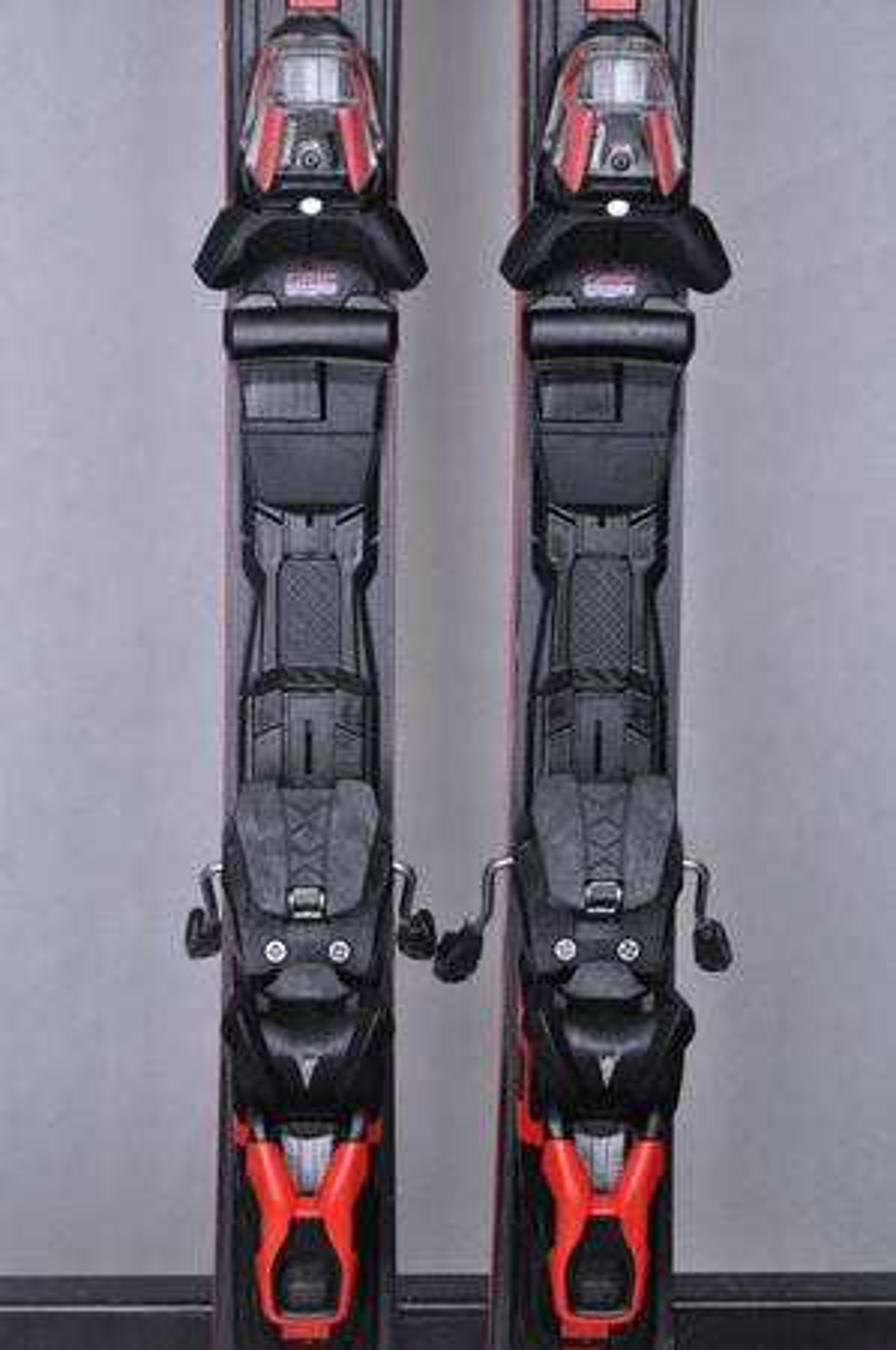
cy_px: 675
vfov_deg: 19.5
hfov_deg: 13.0
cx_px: 448
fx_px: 3929
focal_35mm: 105
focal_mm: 70
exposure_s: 1/125
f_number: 8
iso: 3200
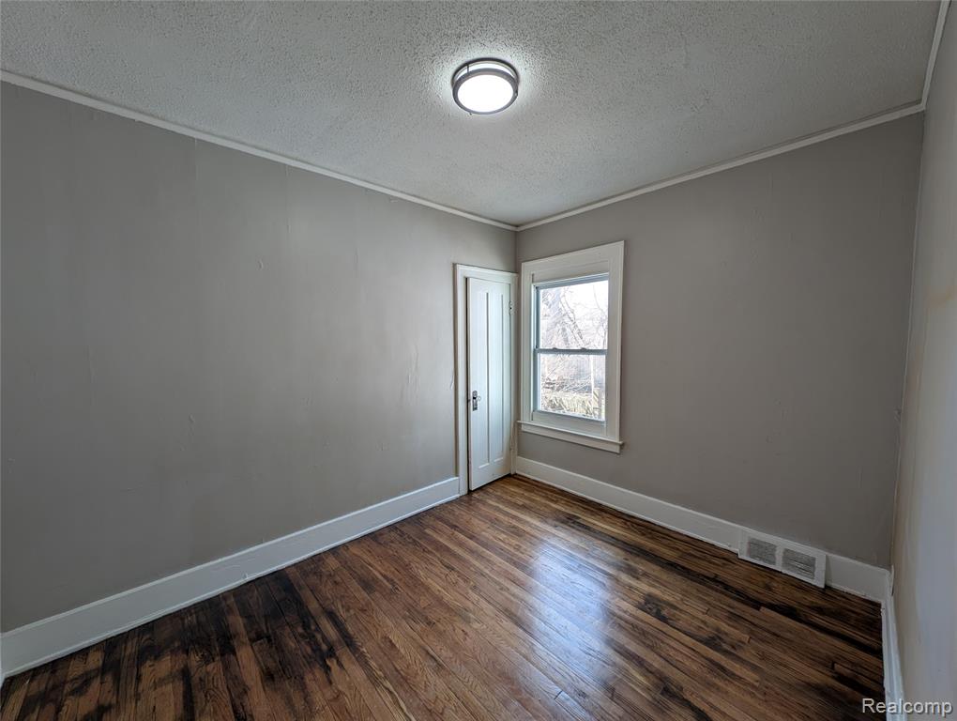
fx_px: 332
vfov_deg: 94.6
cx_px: 478
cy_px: 360
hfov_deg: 110.5
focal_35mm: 12
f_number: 1.95
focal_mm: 2.23
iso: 52
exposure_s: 1/120
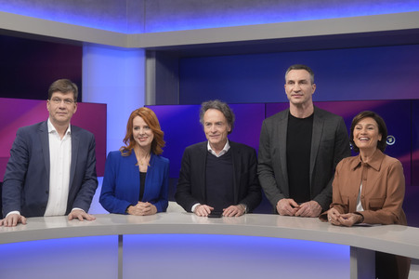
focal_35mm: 45
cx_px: 210
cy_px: 140
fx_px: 523
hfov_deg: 43.6
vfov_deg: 29.8
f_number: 2.2
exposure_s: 1/320
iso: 640
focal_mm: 30
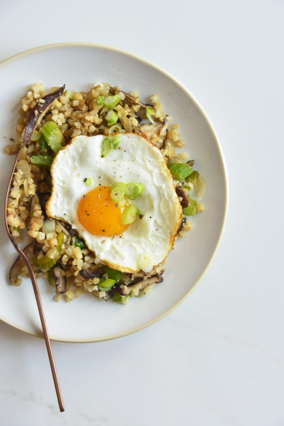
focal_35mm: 100
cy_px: 213
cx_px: 142
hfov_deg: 13.7
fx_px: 1183
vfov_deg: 20.4
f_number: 6.3
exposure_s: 1/15
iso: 500
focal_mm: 100
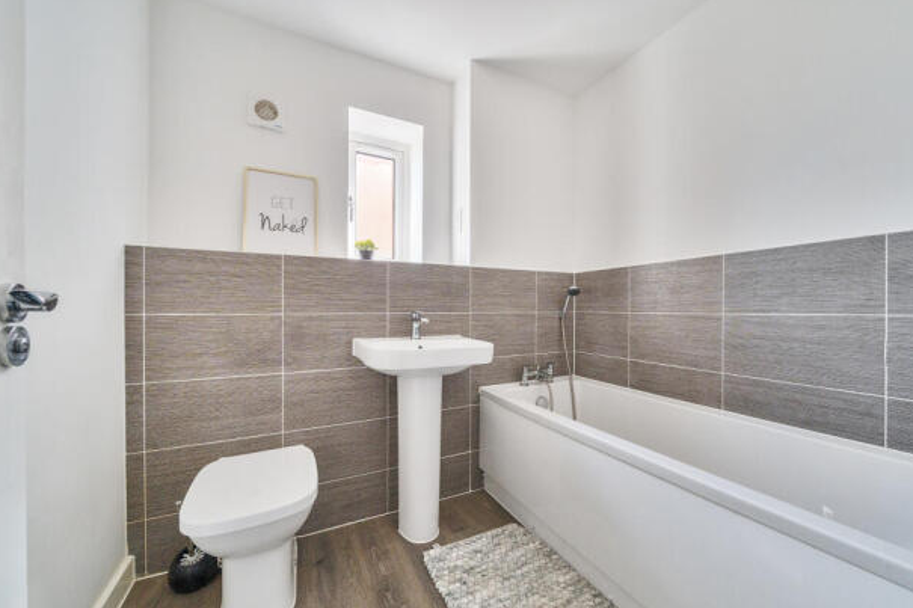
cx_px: 463
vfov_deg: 85.3
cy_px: 324
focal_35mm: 13
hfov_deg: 108.3
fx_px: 330
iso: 400
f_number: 8
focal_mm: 12
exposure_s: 1/20
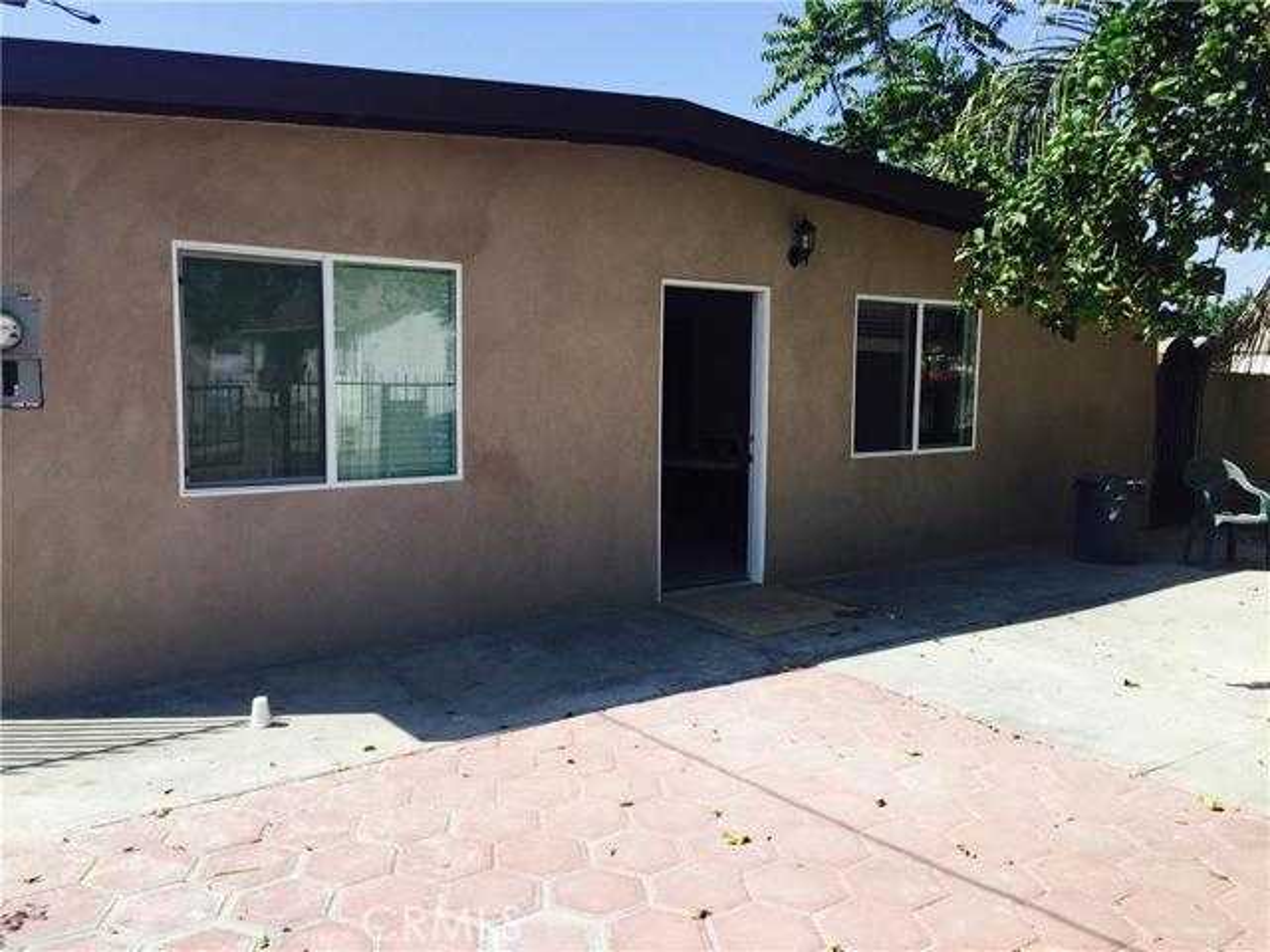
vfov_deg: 48.2
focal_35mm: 29
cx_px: 635
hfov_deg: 61.7
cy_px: 476
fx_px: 1064
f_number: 2.2
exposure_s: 1/1883
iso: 32
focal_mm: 4.15
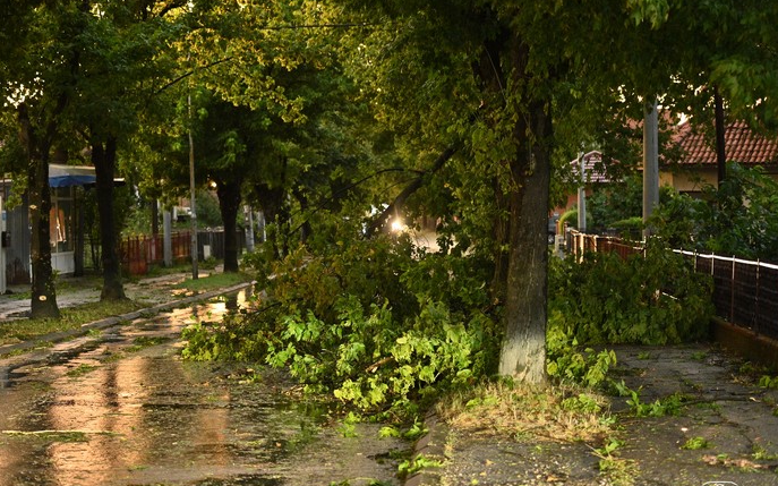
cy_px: 253
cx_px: 353
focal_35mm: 83
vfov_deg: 15.7
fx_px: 1759
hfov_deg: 24.9
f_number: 2.8
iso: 2000
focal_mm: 70
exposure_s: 1/30
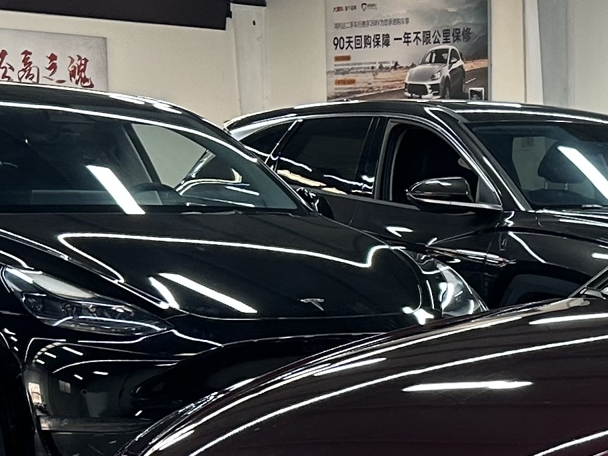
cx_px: 910
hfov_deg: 15.7
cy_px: 419
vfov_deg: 12.8
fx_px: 2020
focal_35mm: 115
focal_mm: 5.7
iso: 80
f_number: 1.5
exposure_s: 1/50
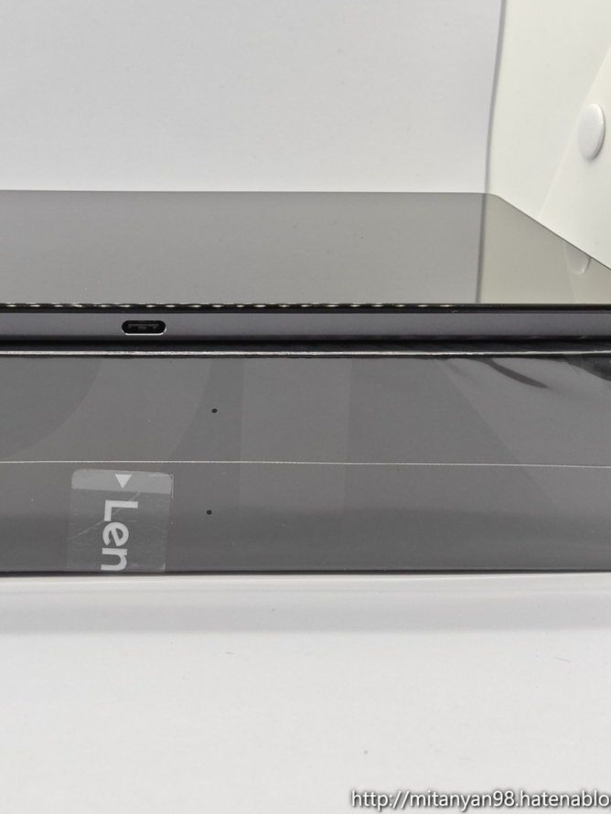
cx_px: 124
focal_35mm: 62
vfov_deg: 31.2
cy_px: 407
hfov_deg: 23.3
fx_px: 1458
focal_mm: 8.7
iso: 320
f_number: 4
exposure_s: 1/100
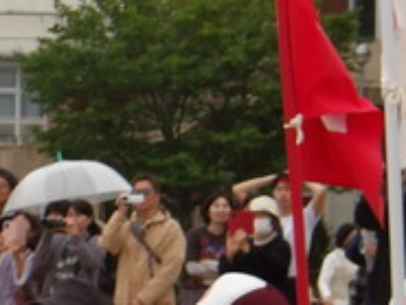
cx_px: -248
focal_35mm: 374
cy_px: -72
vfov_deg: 4.0
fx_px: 4389
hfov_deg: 5.2
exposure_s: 1/226
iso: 100
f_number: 6.6
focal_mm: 19.6
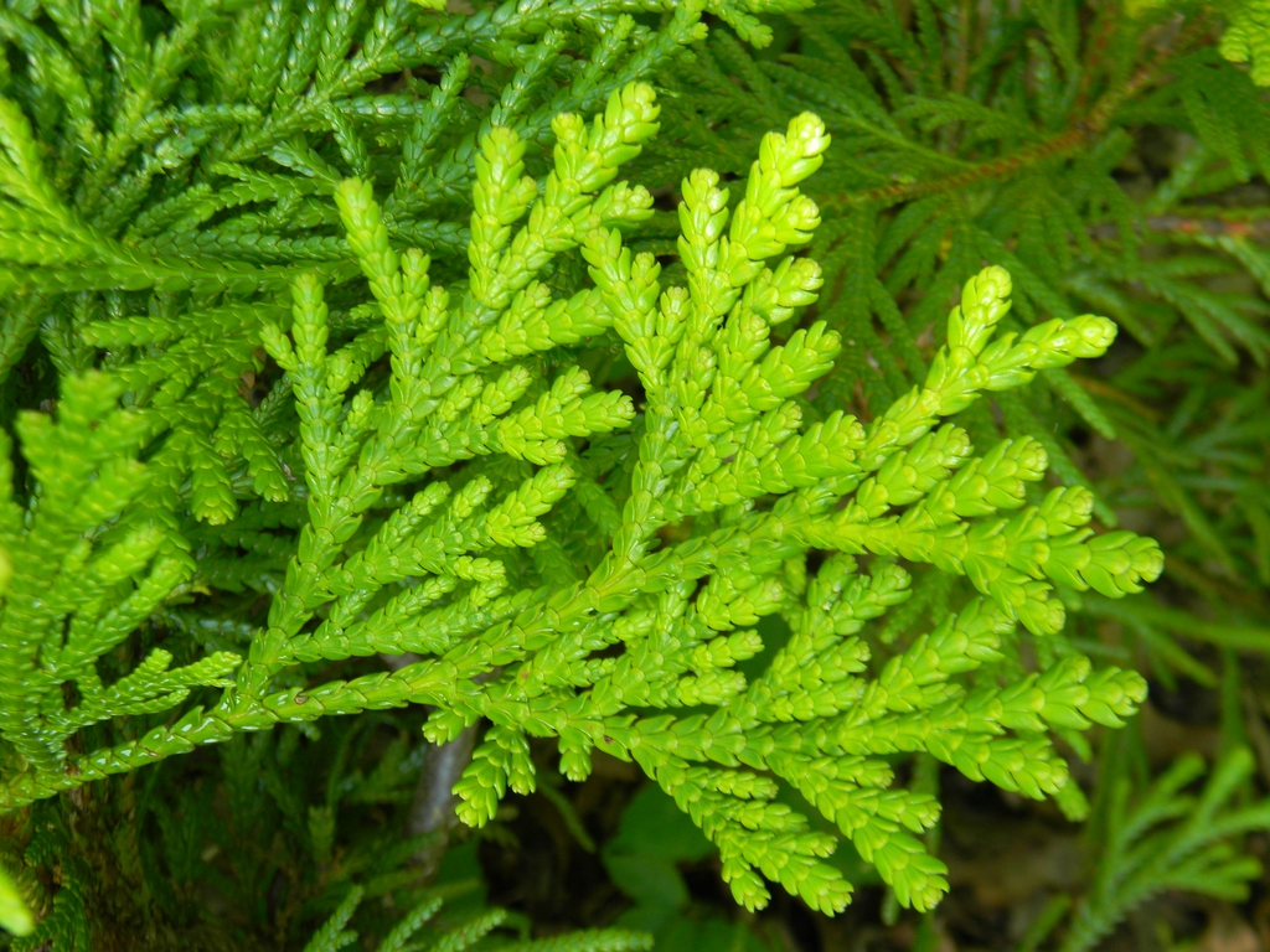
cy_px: 476
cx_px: 635
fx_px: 2055
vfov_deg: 26.1
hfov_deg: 34.3
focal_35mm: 56
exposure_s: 1/34.2
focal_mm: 10.1
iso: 80
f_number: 4.1
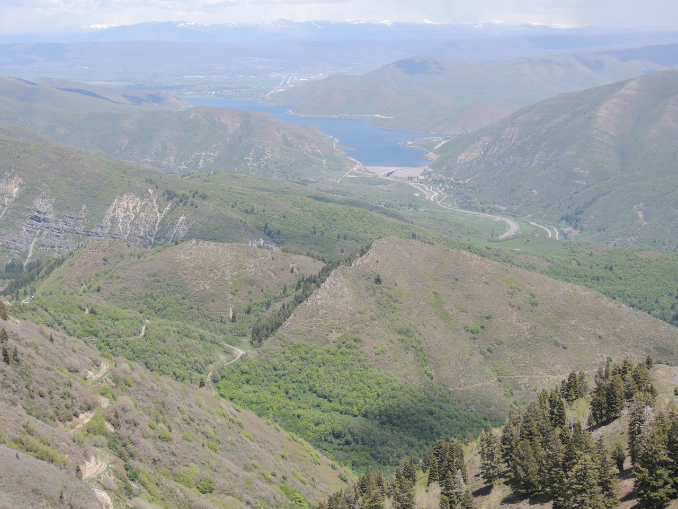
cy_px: 254
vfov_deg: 26.6
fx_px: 1077
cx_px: 339
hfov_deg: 34.9
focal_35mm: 55
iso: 100
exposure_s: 1/800
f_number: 3.7
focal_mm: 9.8
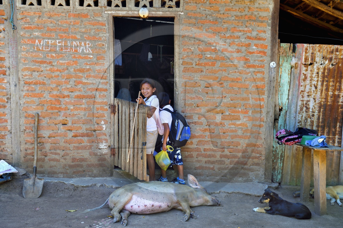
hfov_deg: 48.5
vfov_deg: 33.4
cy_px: 114
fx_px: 381
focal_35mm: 40
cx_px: 172
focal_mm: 40
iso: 200
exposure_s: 1/250
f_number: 4
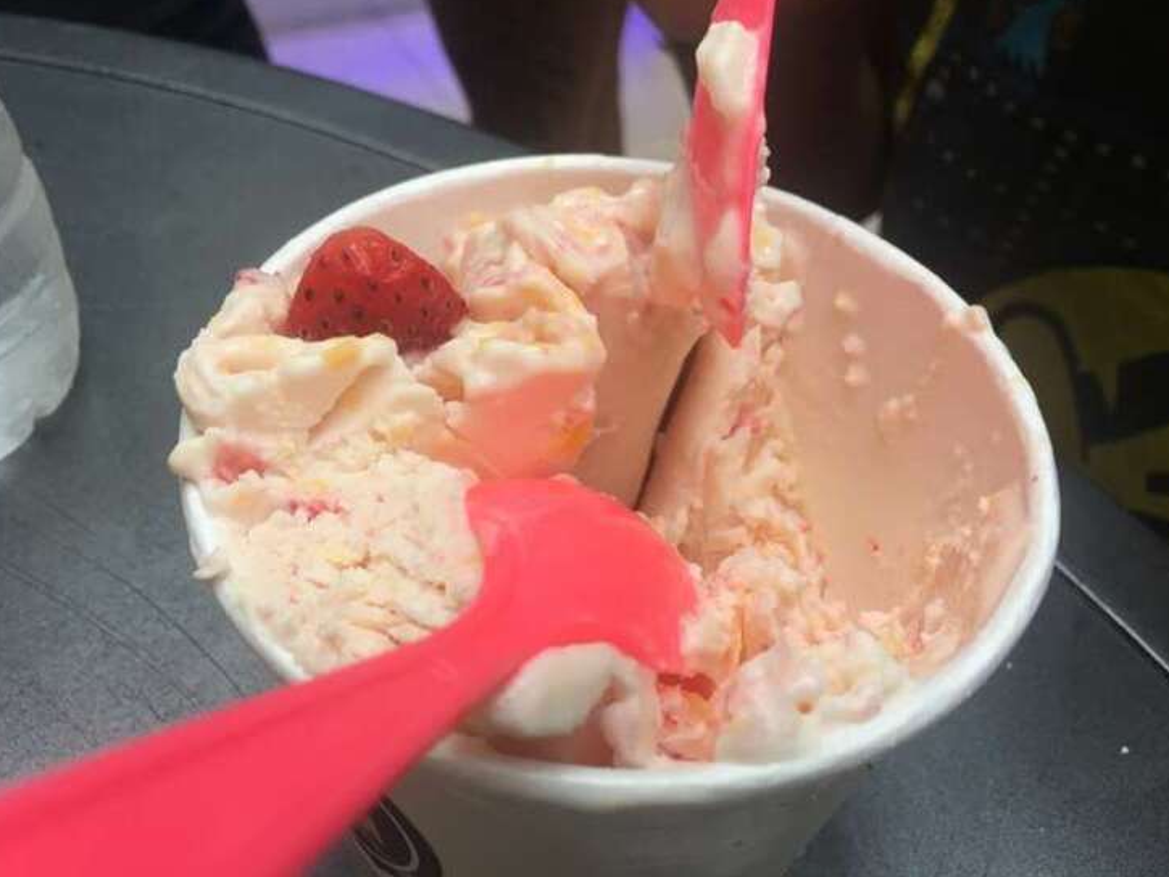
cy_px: 395
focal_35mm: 32
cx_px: 548
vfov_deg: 44.1
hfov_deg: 56.8
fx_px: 1081
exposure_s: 1/30
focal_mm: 4.15
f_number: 2.2
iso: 25
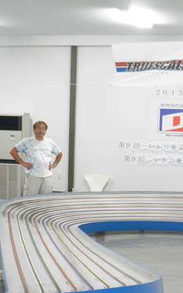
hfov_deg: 14.3
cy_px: 259
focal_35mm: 90
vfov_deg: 22.5
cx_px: 181
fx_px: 719
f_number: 3.5
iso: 200
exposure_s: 1/13
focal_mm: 6.1
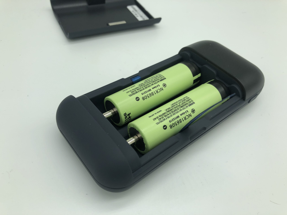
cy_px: 108
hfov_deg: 63.4
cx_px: 144
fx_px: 232
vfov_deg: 49.7
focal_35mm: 28
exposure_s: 1/906
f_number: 1.8
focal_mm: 4
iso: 20
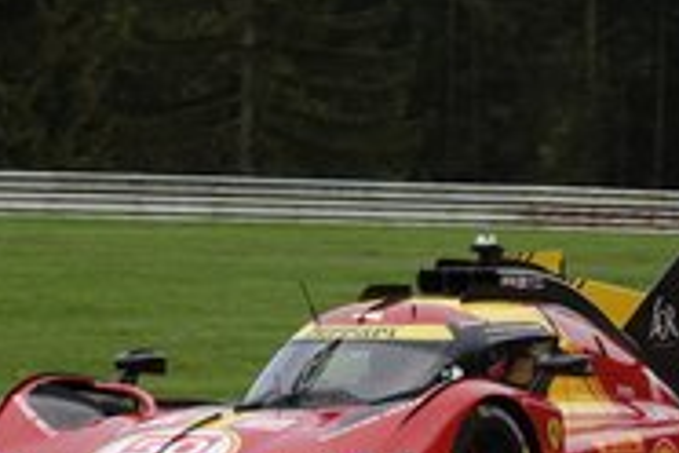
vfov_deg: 3.3
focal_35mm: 411
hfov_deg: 5.0
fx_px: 7751
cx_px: 391
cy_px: 442
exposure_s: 1/800
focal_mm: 62.39
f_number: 4
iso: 200
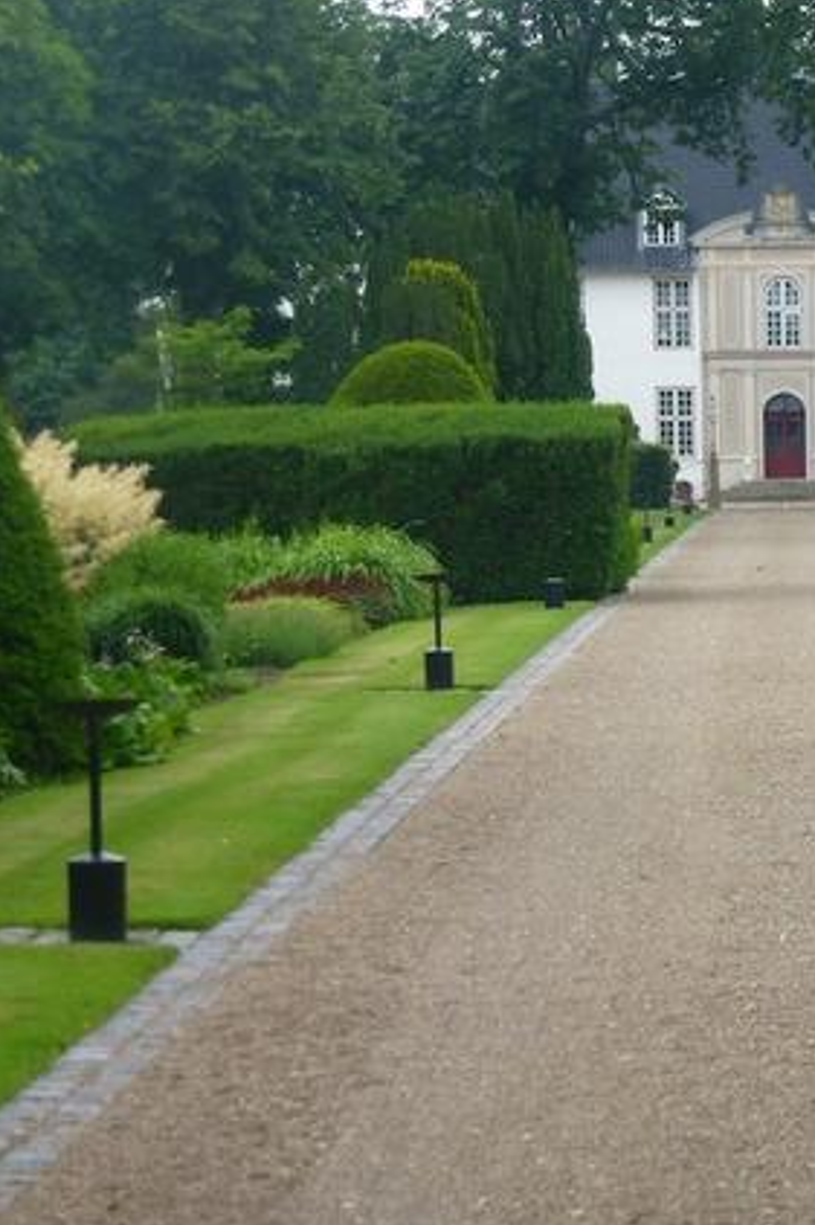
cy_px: 656
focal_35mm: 164
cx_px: 827
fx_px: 5573
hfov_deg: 8.3
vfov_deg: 12.5
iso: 100
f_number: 5
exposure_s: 1/100
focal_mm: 17.3
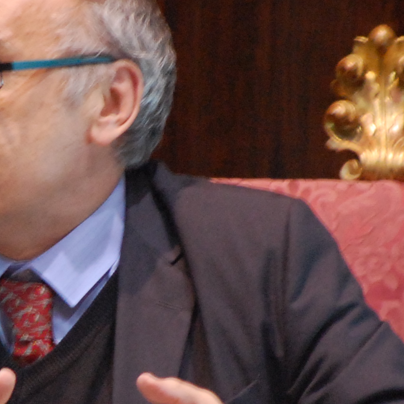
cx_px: 75
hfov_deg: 2.0
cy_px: 229
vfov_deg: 2.0
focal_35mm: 860
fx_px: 11356
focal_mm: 190
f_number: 5.6
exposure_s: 1/13
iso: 1600
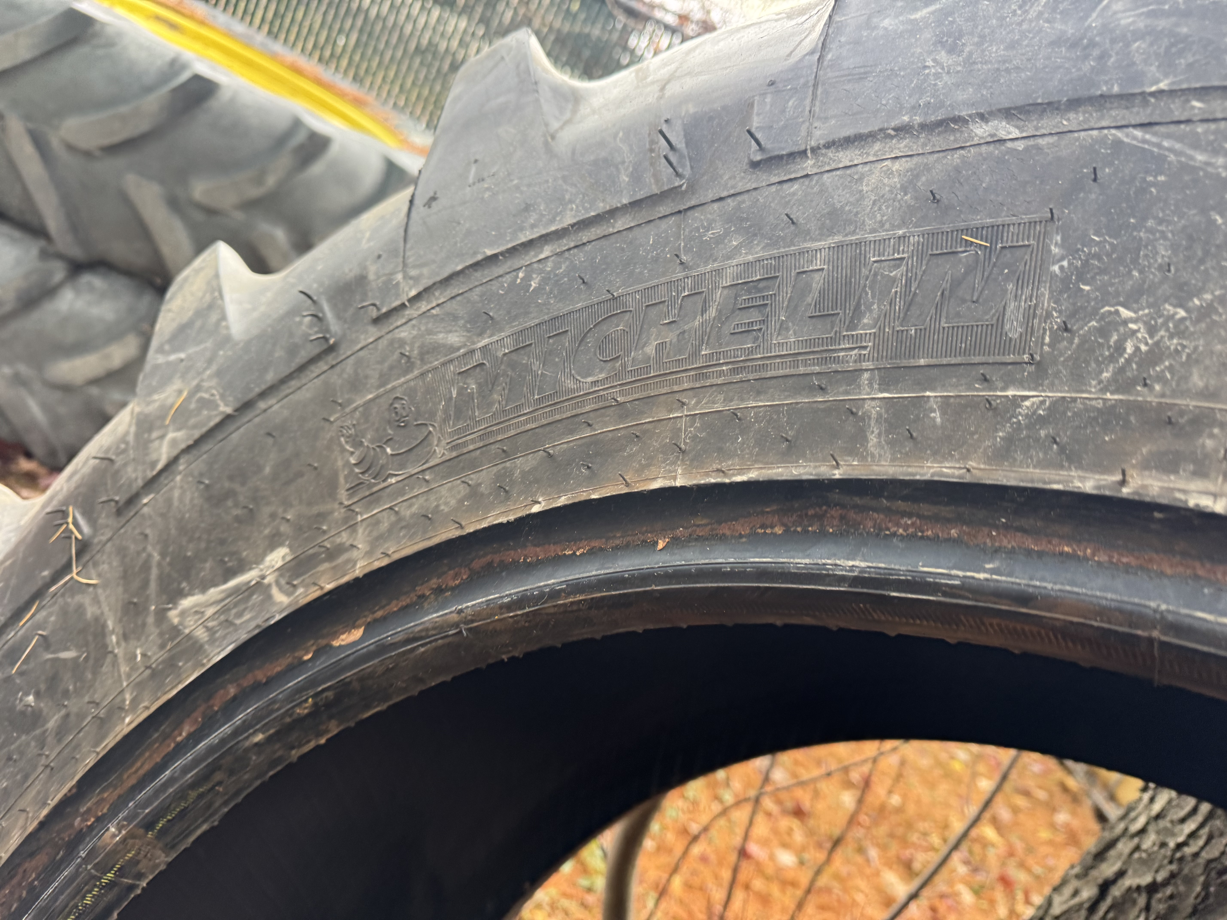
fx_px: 851
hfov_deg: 71.6
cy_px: 460
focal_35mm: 24
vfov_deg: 56.8
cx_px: 614
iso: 200
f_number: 1.78
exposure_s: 1/75
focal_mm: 6.76
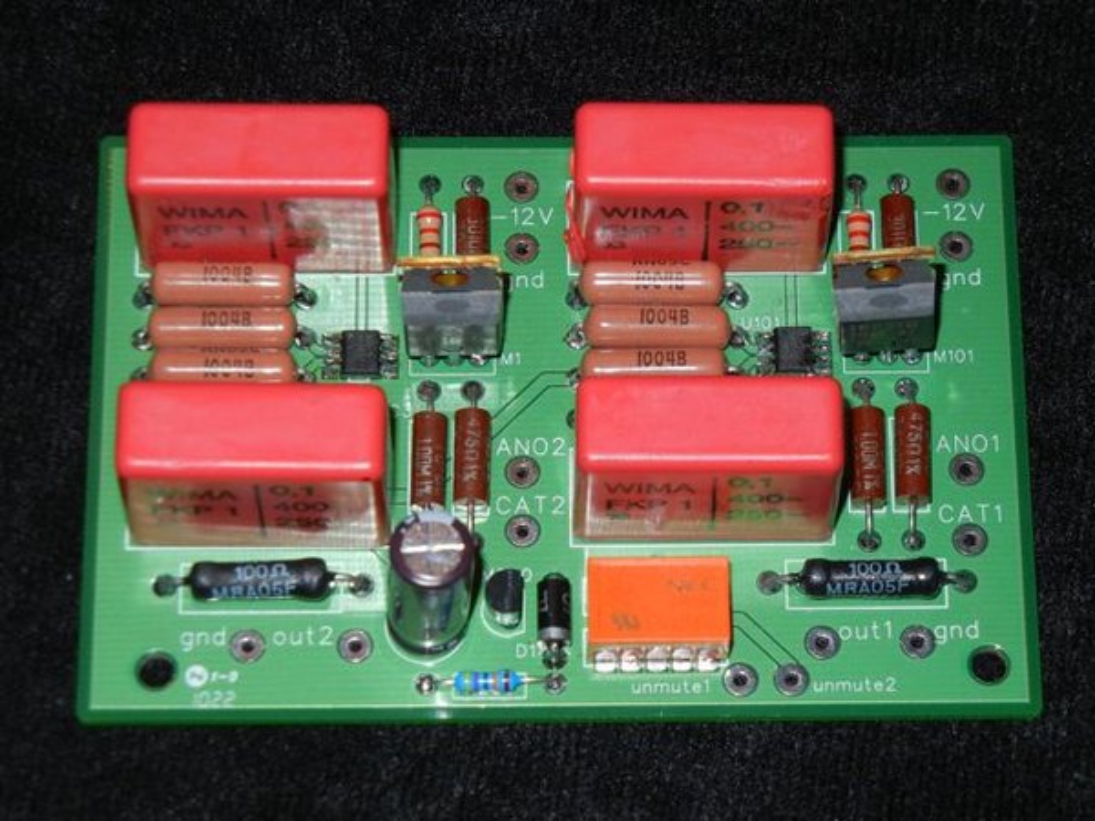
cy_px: 410
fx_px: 3669
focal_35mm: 116
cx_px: 548
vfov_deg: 12.8
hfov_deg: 17.0
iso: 200
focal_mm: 20.9
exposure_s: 1/30
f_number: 9.2
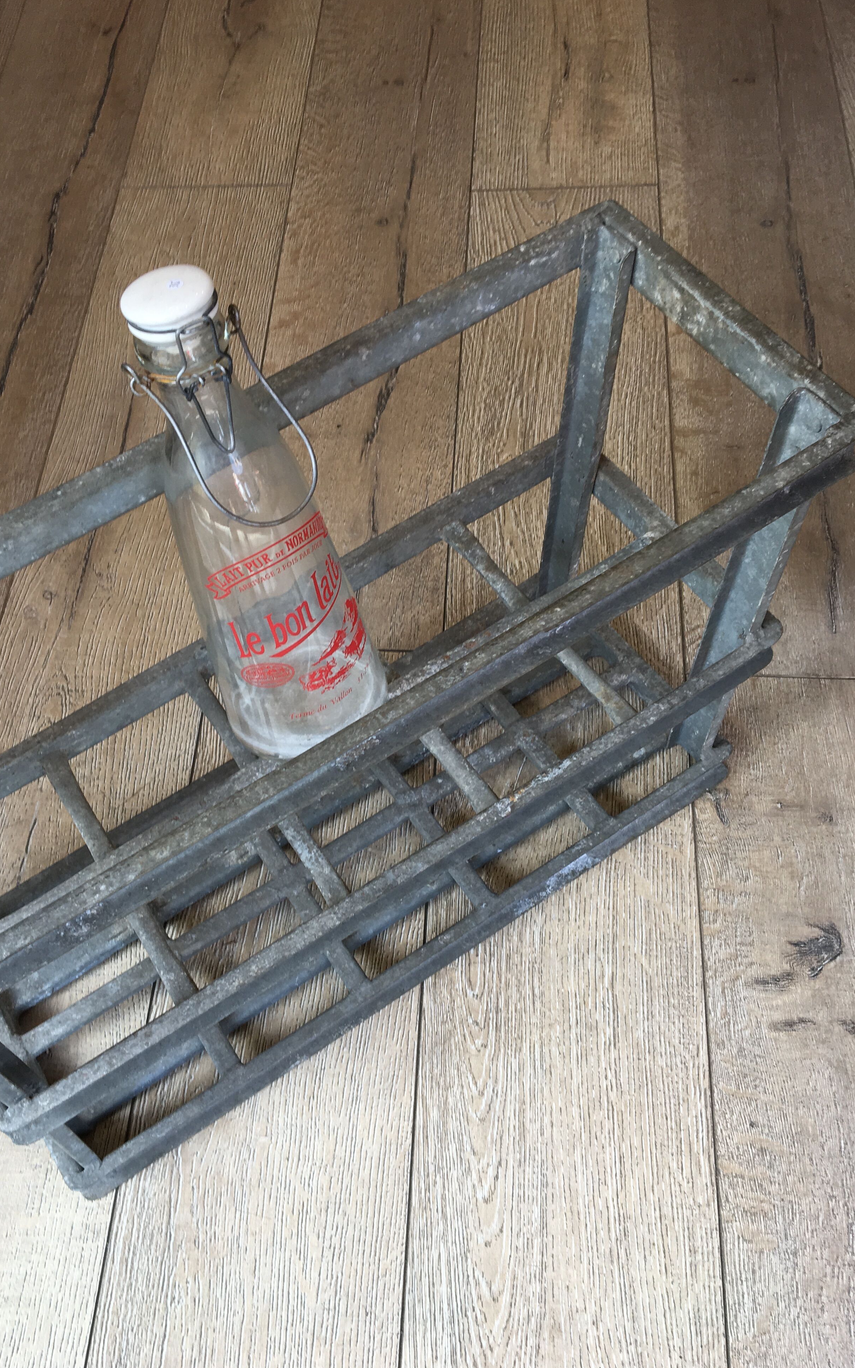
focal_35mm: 32
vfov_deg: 59.7
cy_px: 688
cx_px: 339
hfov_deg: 39.3
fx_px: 1193
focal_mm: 4.15
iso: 25
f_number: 2.2
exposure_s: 1/50
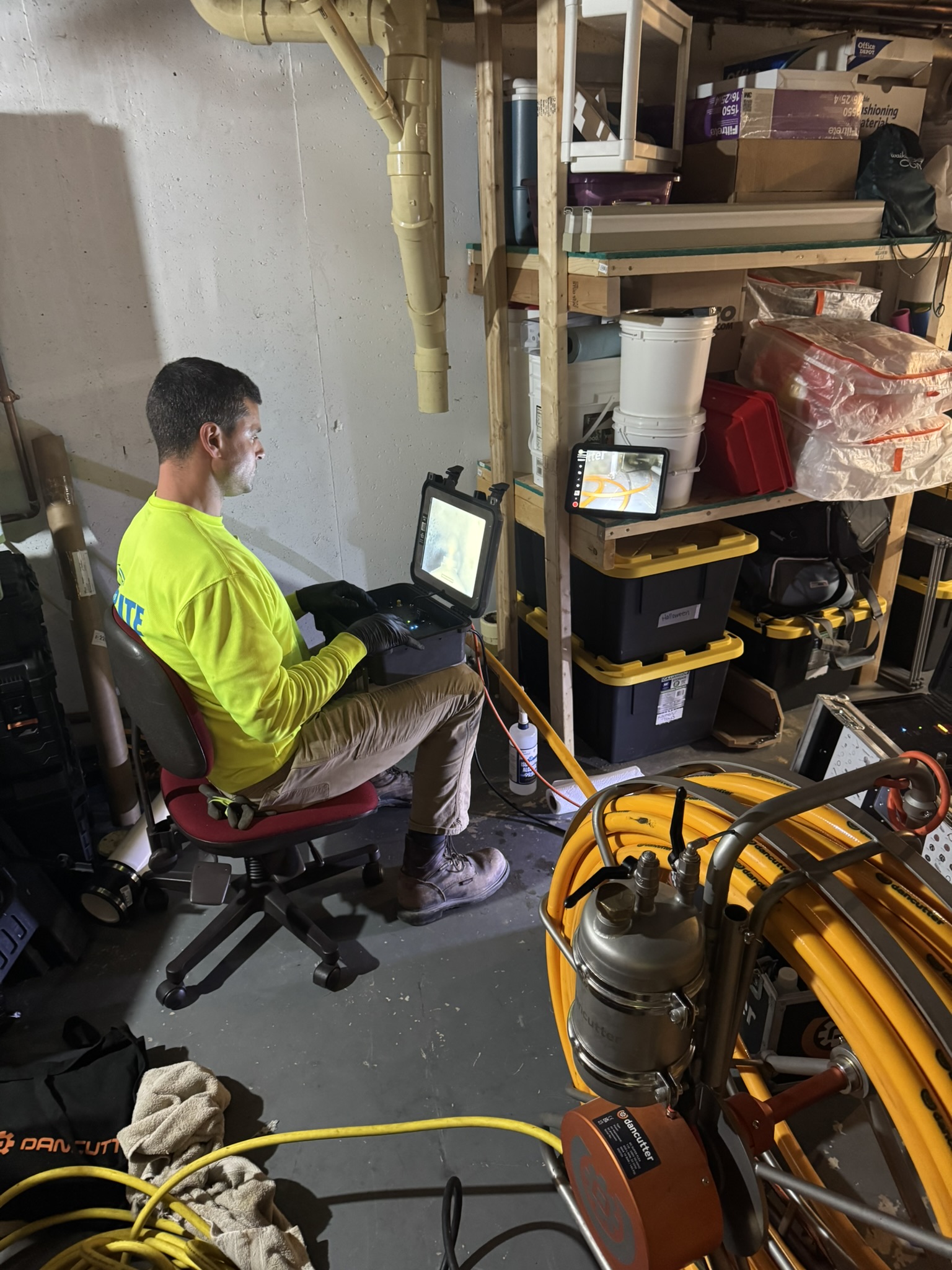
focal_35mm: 24
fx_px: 880
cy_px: 635
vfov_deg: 71.6
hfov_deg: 56.8
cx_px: 476
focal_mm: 6.76
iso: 800
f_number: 1.78
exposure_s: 1/30
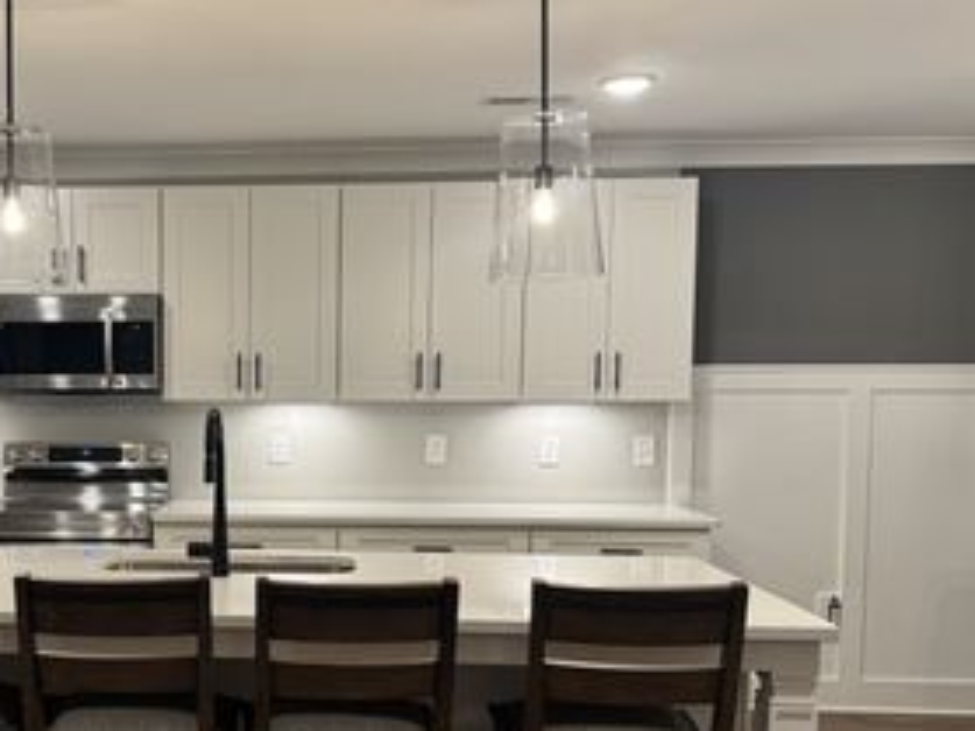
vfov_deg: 33.3
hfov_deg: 42.4
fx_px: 1211
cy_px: 481
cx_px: 231
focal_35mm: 43
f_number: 1.78
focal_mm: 6.76
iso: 200
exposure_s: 1/120
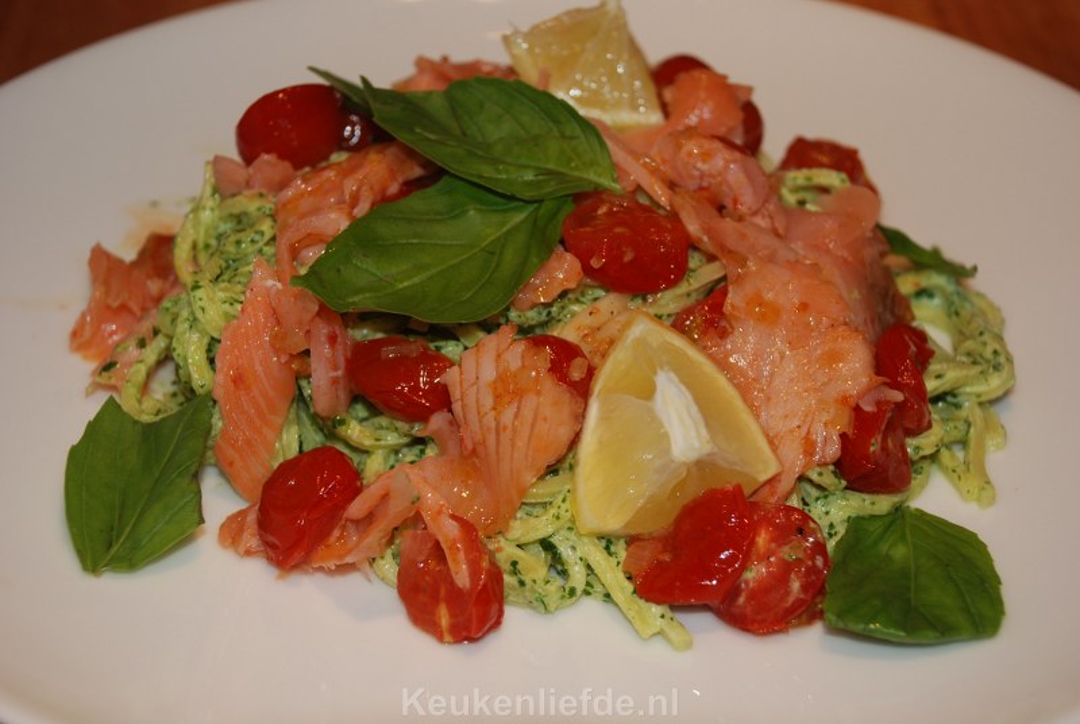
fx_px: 2253
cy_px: 362
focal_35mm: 75
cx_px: 540
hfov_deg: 27.0
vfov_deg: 18.2
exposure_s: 1/60
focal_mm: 50
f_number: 5
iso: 160
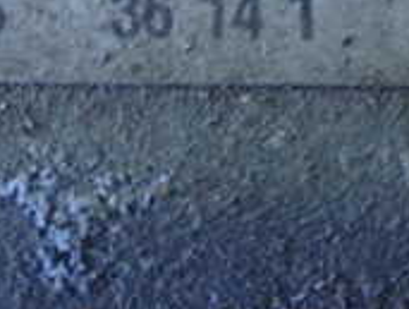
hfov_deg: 18.6
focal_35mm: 105
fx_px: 1243
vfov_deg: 13.4
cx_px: 122
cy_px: -141
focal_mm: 5.4
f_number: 2.3
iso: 800
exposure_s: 1/40
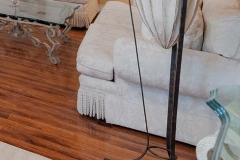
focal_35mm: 67
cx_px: -234
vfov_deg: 17.2
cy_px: -114
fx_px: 447
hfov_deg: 19.0
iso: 800
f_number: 9
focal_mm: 16
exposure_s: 1/3
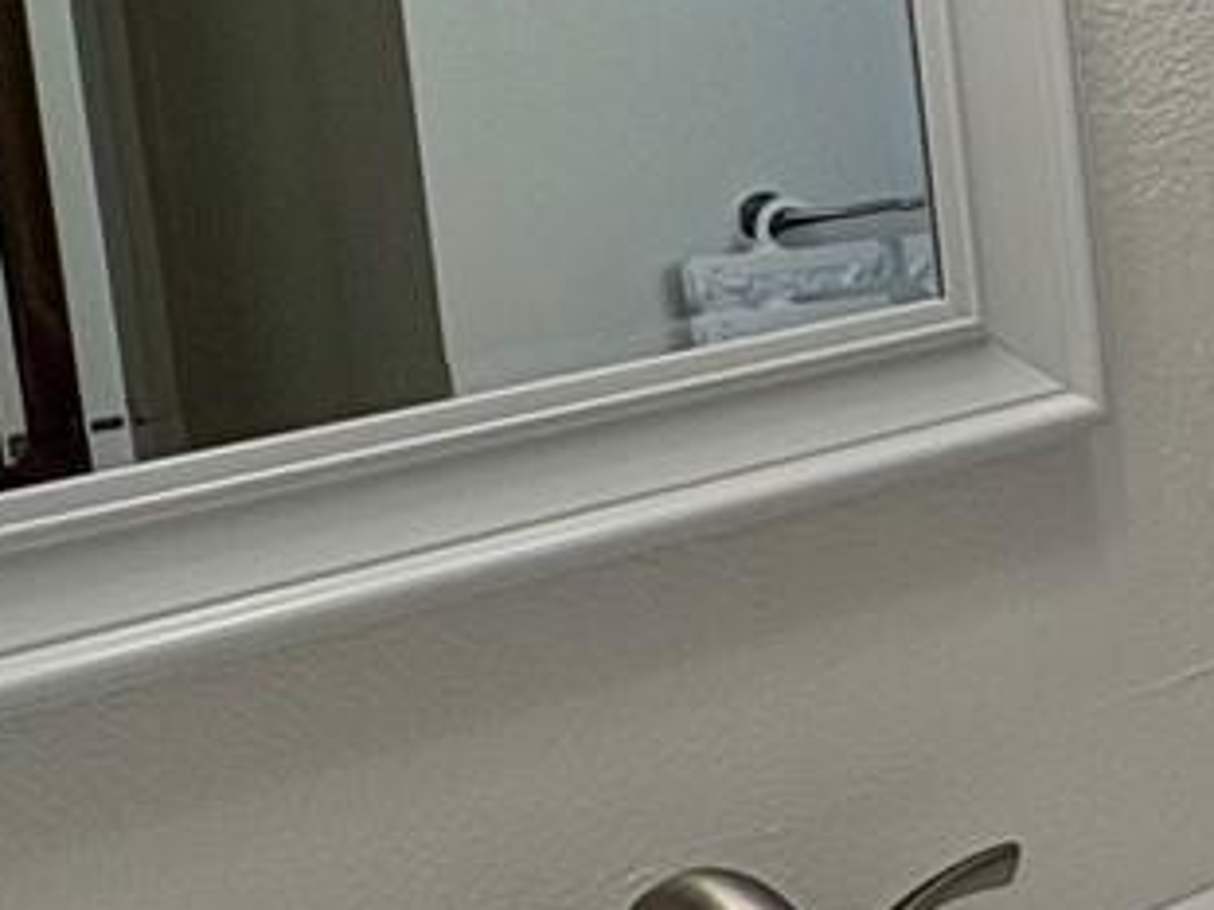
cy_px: -12
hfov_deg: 21.9
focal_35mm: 72
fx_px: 2524
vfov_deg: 19.8
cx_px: 1878
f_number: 2.2
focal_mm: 2.22
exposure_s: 1/132
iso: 80
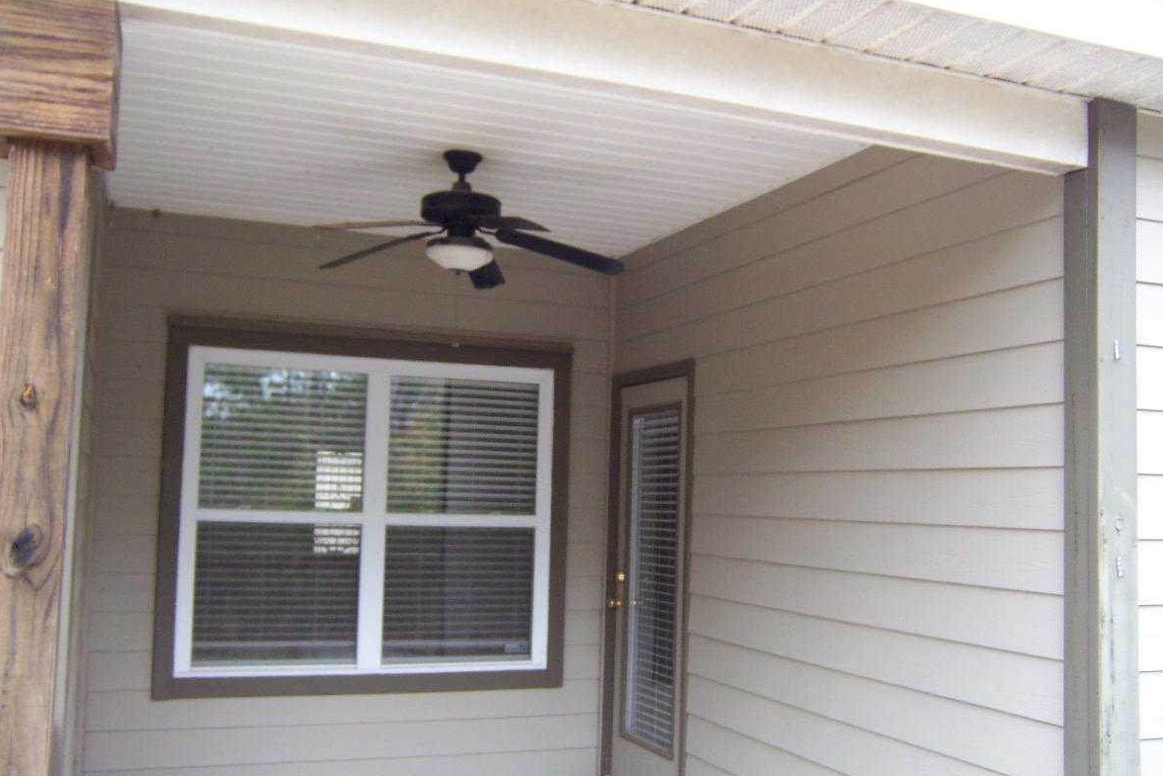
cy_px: 410
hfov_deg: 54.4
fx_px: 1131
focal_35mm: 35
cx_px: 582
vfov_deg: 37.9
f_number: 2.8
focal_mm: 5.5
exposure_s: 1/60
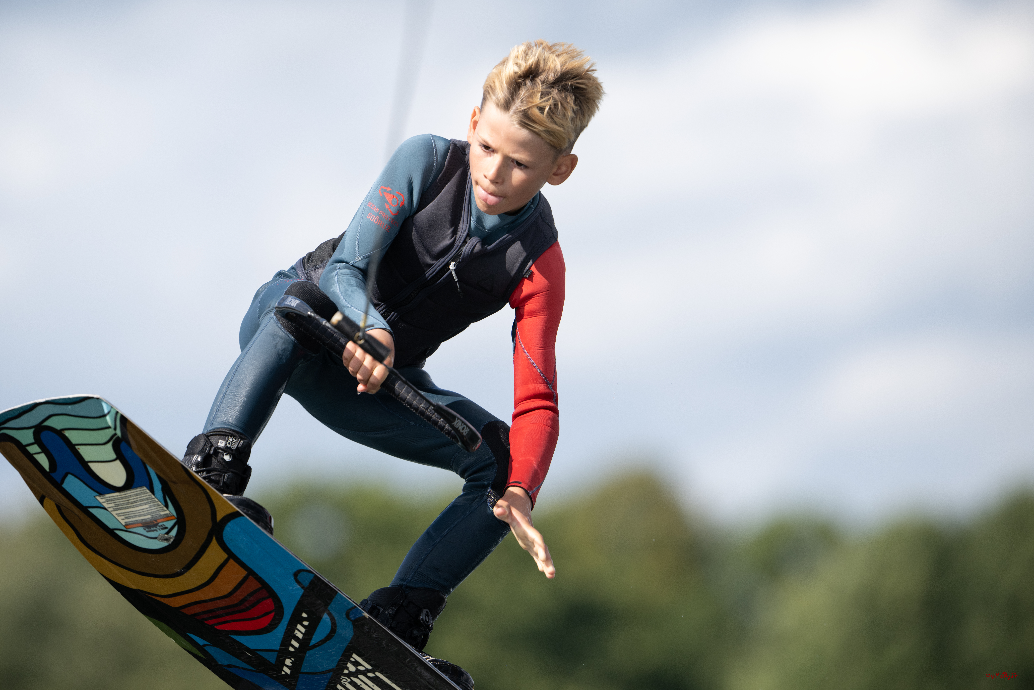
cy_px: 345
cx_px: 517
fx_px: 11488
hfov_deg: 5.2
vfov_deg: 3.4
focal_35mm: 400
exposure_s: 1/3200
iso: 320
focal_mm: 400
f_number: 4.5
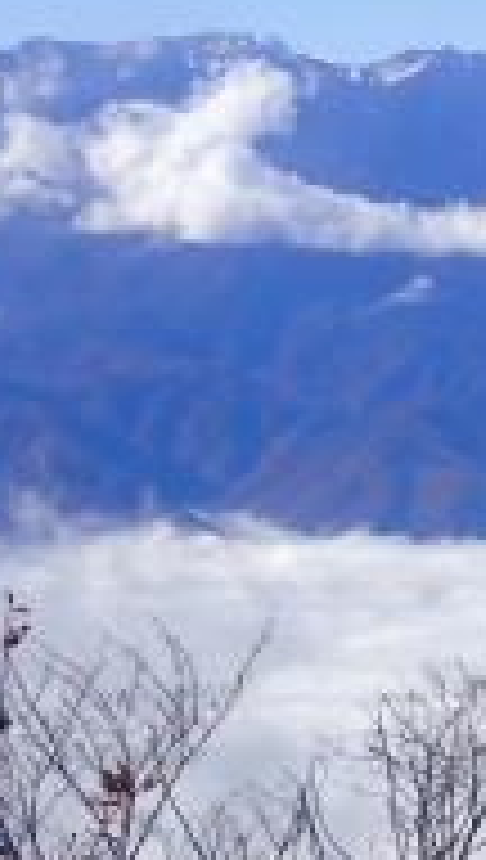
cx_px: 945
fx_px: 3902
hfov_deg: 6.9
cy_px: 365
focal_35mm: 171
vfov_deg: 12.6
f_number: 5
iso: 100
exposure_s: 1/640
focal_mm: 11.88
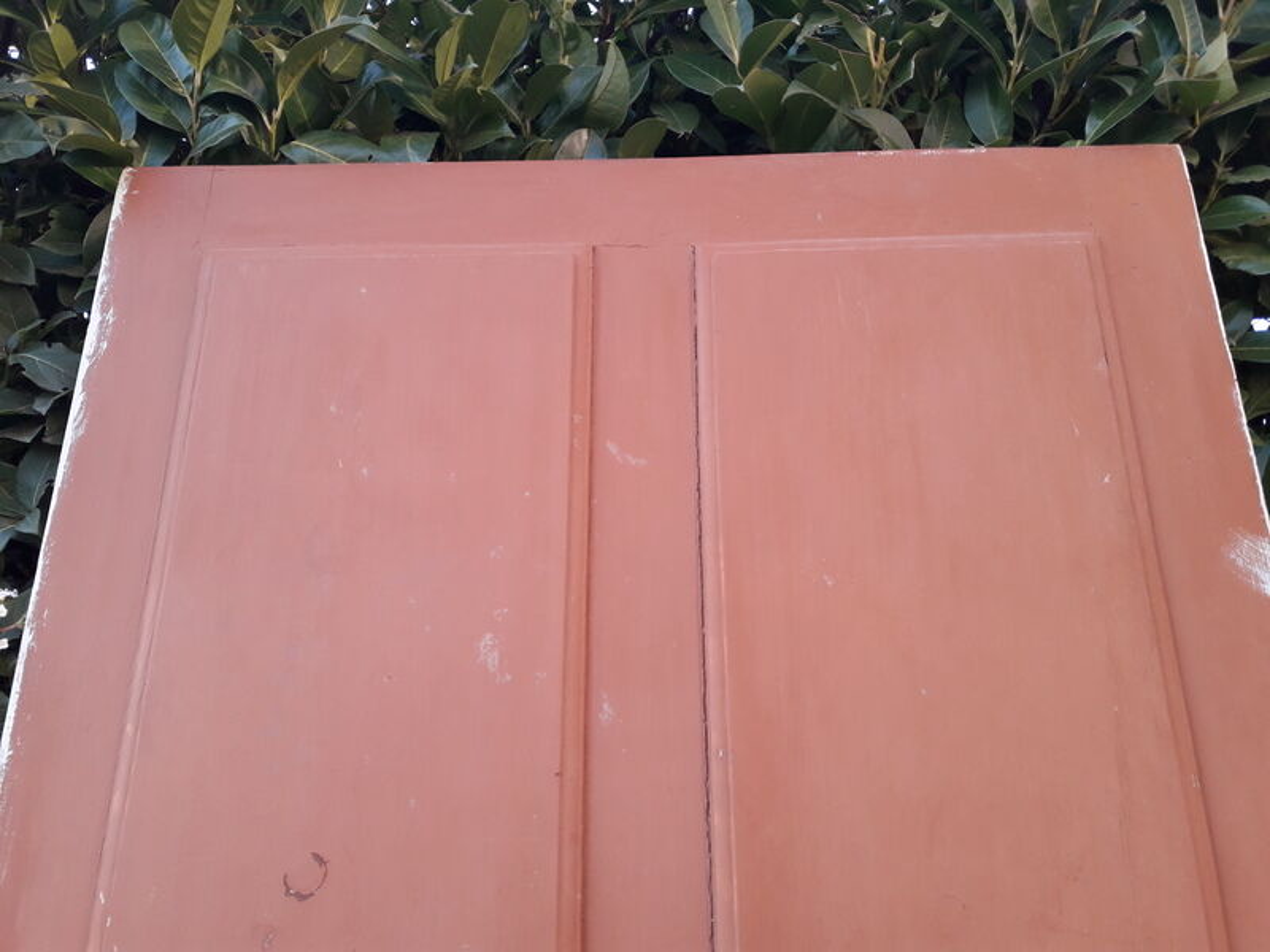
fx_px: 1027
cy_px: 476
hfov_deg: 63.4
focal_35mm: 28
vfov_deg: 49.7
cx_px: 635
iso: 50
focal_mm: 3.7
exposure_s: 1/100
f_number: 1.9
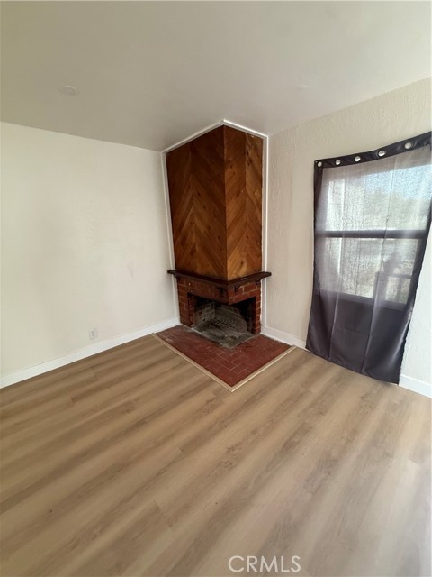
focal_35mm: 14
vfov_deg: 102.1
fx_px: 233
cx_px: 216
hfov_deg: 85.7
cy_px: 288
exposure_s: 1/60
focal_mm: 2.22
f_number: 2.2
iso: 400
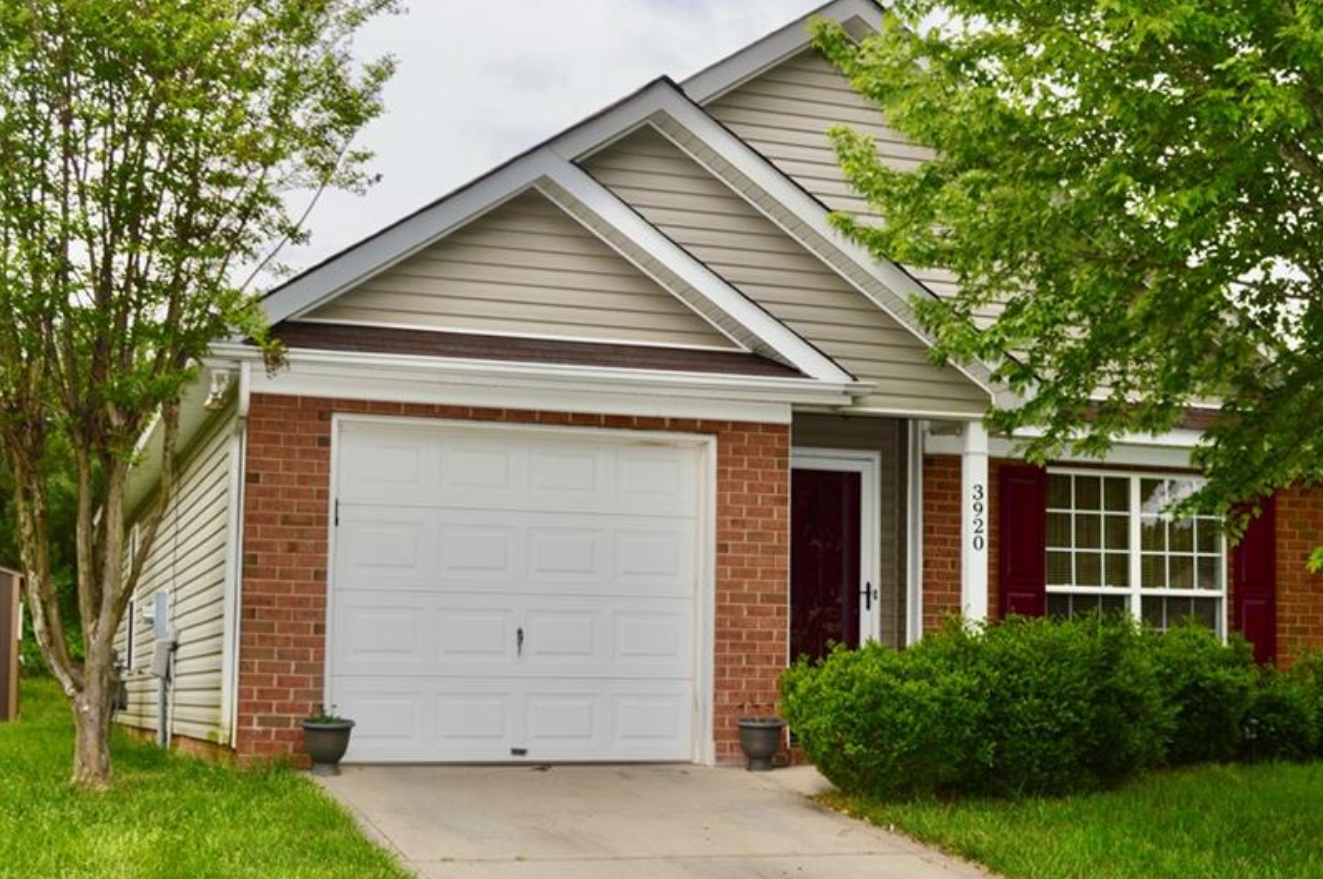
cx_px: 836
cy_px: 494
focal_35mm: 54
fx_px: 1982
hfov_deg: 36.7
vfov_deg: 25.0
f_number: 8
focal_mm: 28
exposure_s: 1/200
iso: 200
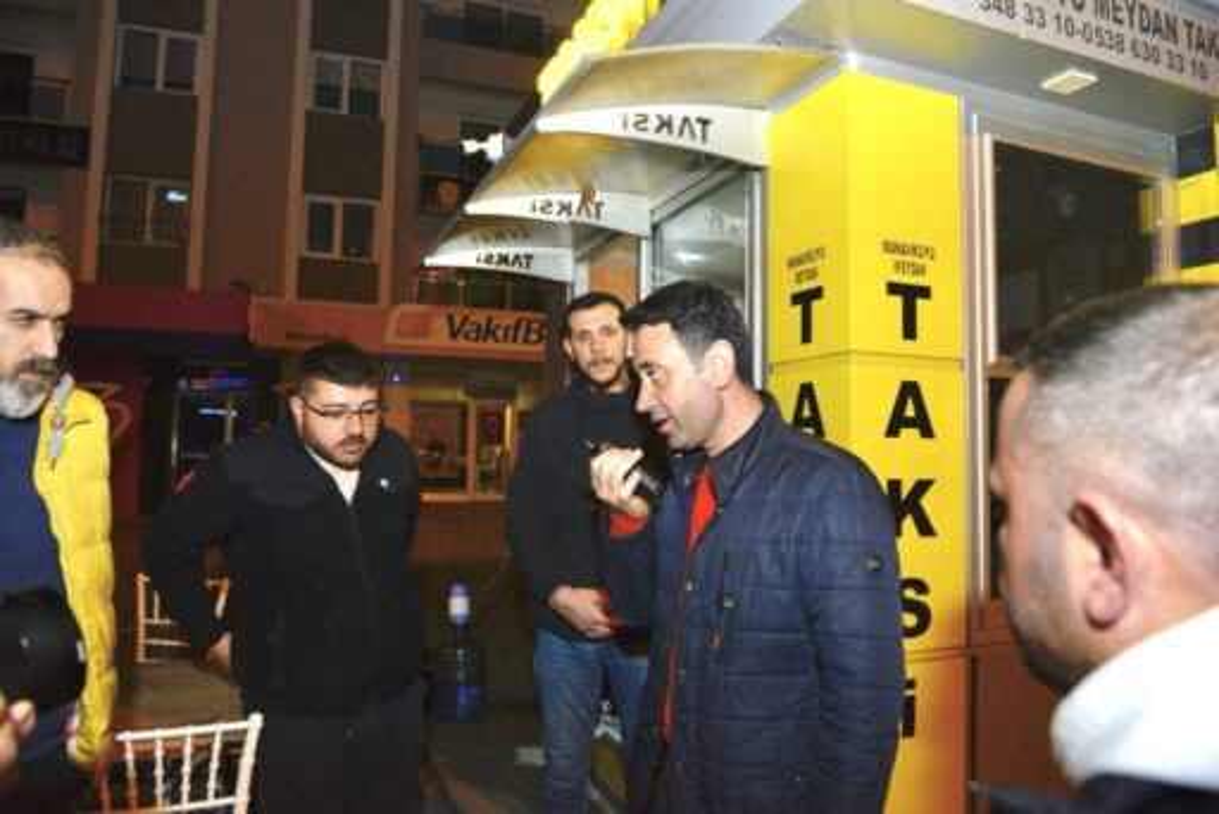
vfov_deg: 53.2
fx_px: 813
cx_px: 610
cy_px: 407
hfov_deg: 73.7
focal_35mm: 24
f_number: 4
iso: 3200
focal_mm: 24
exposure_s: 1/100
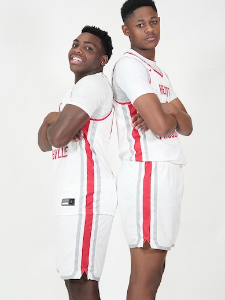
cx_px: 110
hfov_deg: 18.9
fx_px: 675
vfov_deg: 25.0
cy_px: 131
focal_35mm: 78
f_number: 4
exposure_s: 1/250
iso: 3200
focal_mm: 70
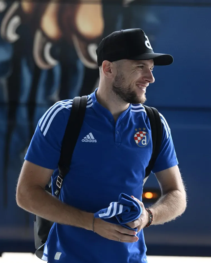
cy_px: 138
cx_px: 106
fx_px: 1194
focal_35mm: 153
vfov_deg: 12.6
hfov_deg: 10.1
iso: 800
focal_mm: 135
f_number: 4
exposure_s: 1/1000
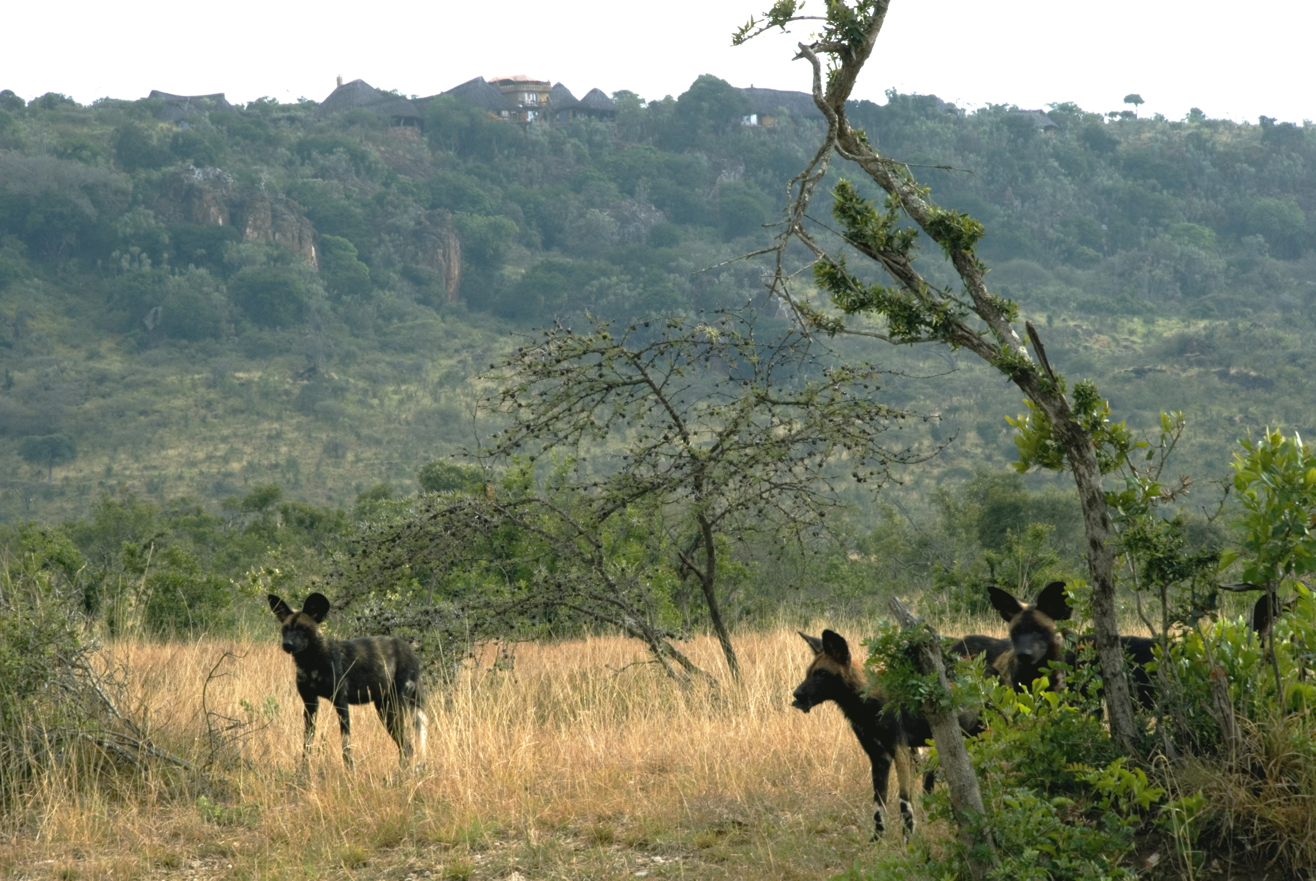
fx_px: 7411
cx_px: 658
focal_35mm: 202
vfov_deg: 6.8
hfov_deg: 10.1
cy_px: 440
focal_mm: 135
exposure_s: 1/25
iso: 400
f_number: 22
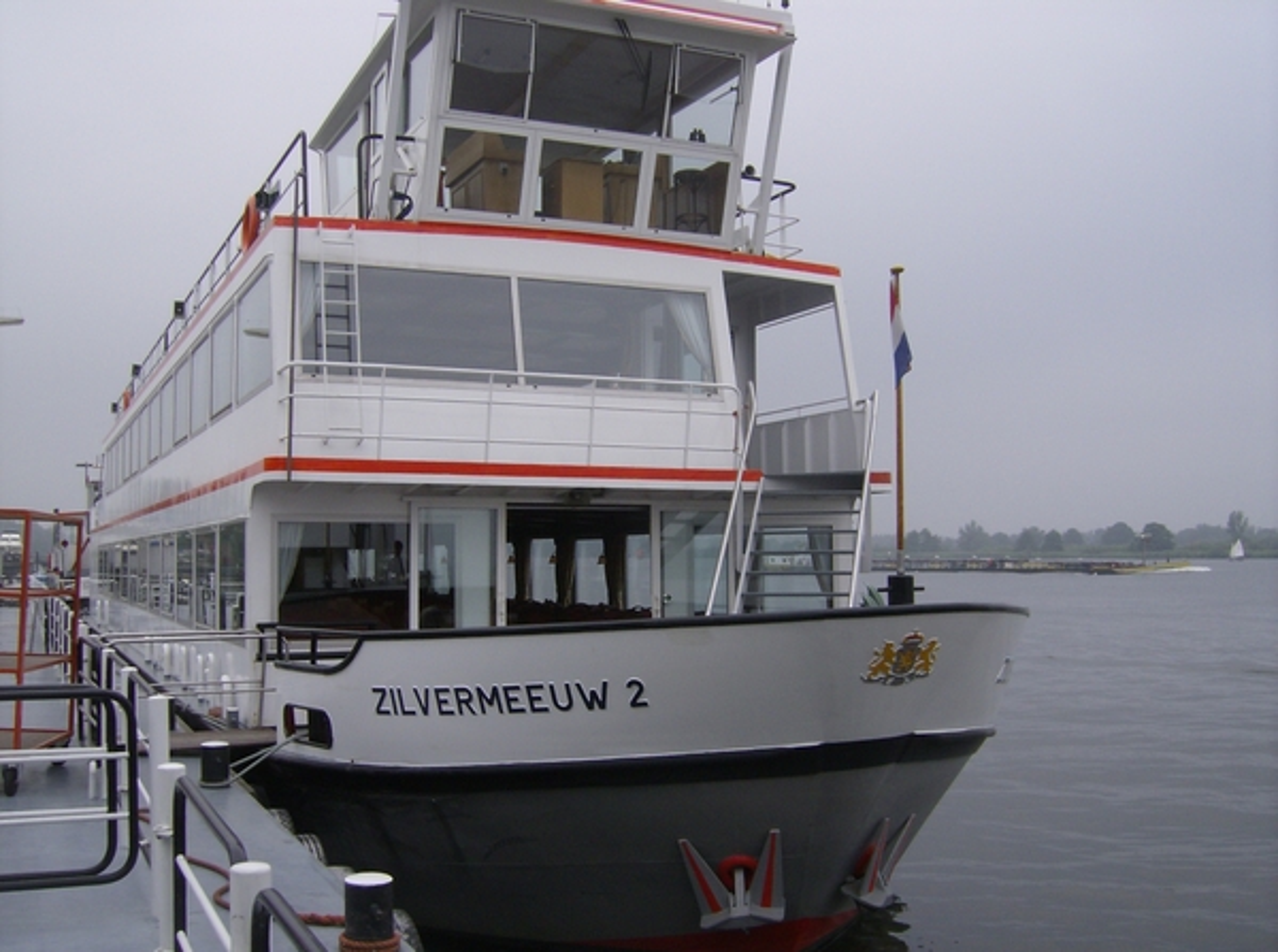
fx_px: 1326
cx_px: 639
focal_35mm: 36
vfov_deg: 39.5
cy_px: 476
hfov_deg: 51.5
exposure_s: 1/559
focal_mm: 6
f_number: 4.7
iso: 100
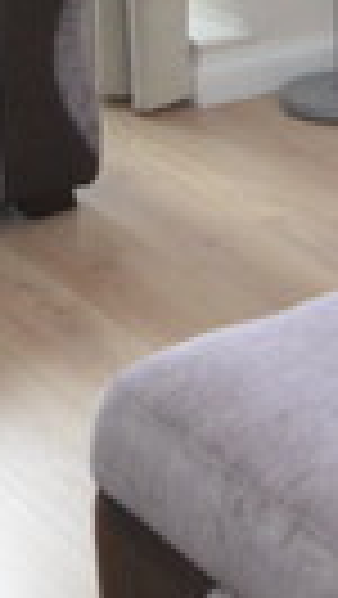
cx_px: 352
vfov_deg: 15.8
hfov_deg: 9.1
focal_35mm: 133
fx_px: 2116
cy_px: -27
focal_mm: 11
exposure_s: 1/30
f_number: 2.8
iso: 1250
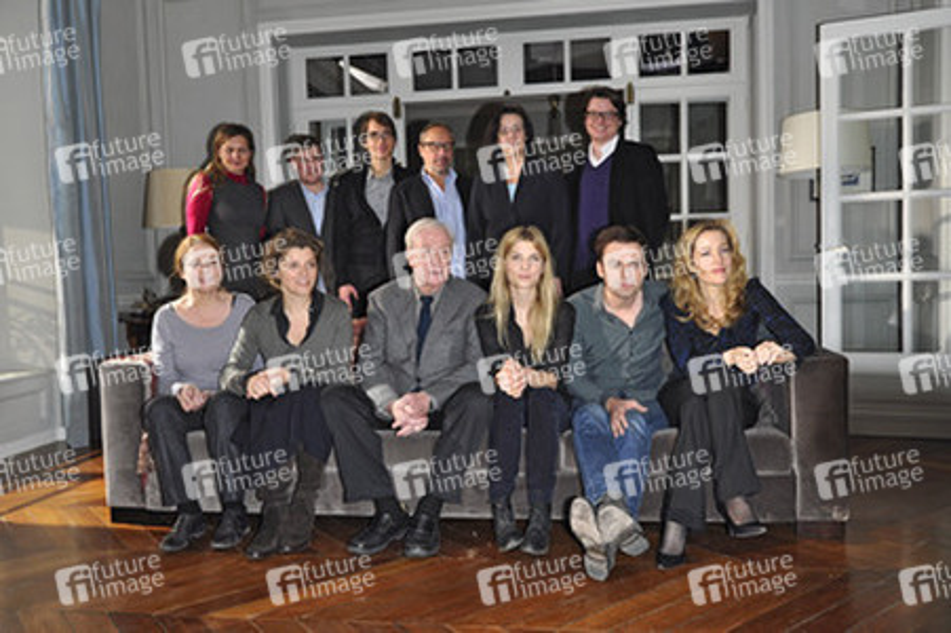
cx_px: 476
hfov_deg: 59.5
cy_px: 316
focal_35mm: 32
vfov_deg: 41.7
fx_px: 831
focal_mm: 21
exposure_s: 1/160
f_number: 3.8
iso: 320
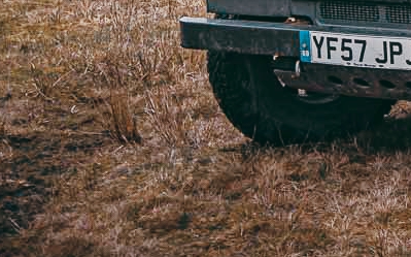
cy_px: -345
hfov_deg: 10.6
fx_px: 1982
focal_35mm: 177
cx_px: 899
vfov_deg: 7.0
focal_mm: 35
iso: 160
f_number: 2.8
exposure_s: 1/1000
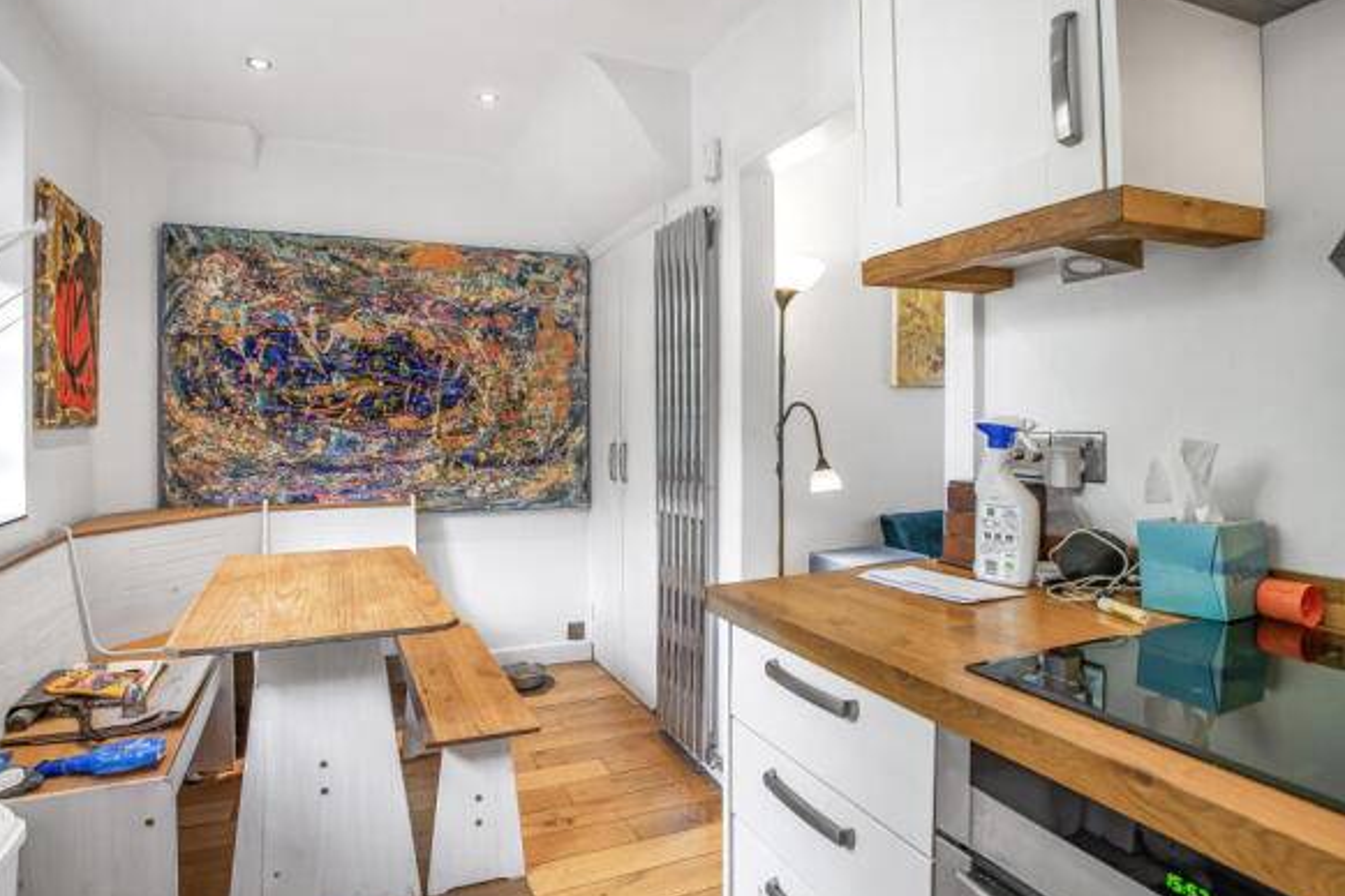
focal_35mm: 18
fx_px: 672
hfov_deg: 89.6
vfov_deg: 67.4
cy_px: 431
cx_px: 590
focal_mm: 16
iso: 320
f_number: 8
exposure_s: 1/8
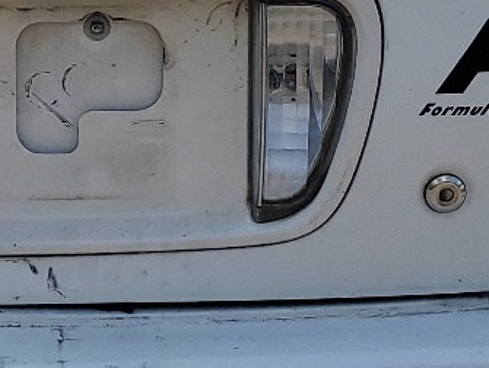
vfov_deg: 12.0
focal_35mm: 124
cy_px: 156
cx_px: -32
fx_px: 1754
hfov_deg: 15.5
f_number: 1.5
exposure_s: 1/5000
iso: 50
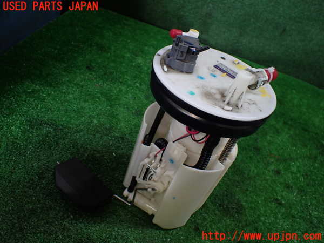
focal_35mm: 30
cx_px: 162
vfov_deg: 46.8
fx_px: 281
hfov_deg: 60.0
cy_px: 122
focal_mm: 5.4
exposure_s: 1/125
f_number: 2.3
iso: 320
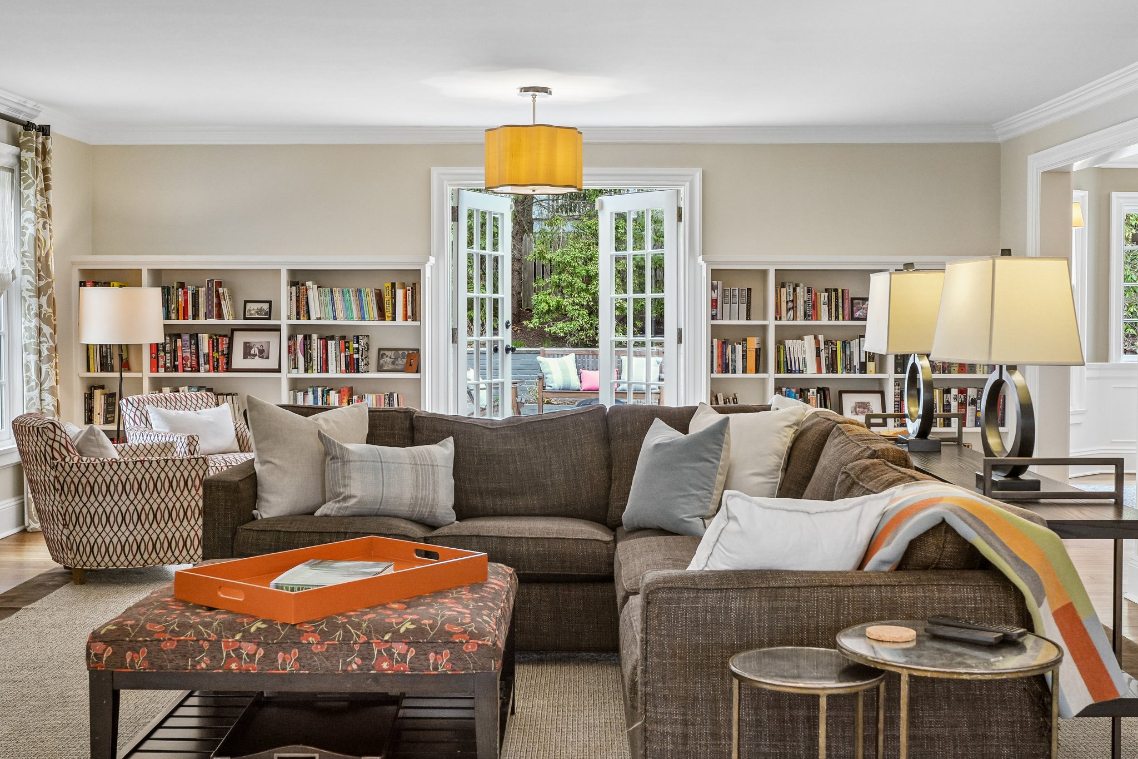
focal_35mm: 42
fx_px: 1327
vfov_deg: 31.9
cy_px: 380
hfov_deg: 46.4
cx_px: 569
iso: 1000
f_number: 8
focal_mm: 28
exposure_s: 1/80
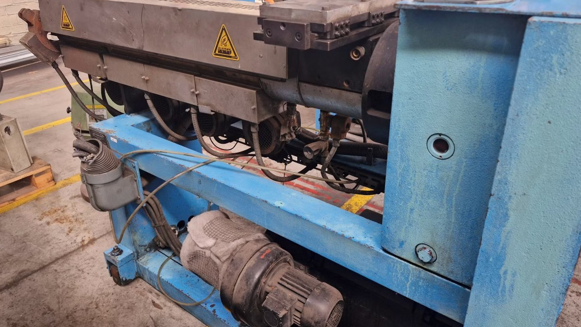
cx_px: 296
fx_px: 401
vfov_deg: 44.4
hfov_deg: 71.9
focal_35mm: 26
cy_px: 157
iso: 320
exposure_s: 1/100
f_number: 1.8
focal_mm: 5.54
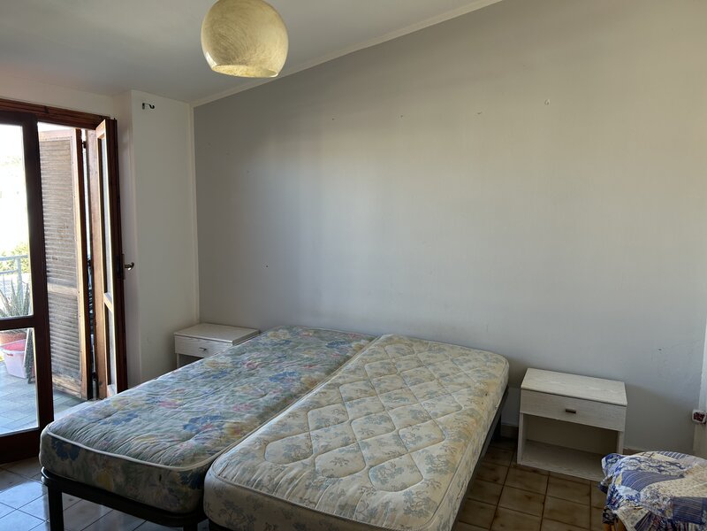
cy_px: 266
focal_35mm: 26
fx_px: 531
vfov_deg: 53.1
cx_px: 354
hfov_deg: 67.3
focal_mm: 5.7
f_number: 1.5
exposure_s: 1/121
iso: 50
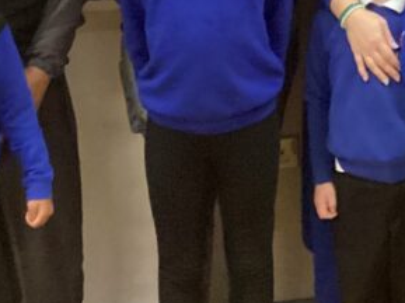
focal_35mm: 110
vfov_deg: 12.8
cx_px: 486
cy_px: -149
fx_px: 1285
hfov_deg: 17.1
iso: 400
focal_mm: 3.3
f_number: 2.4
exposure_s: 1/25
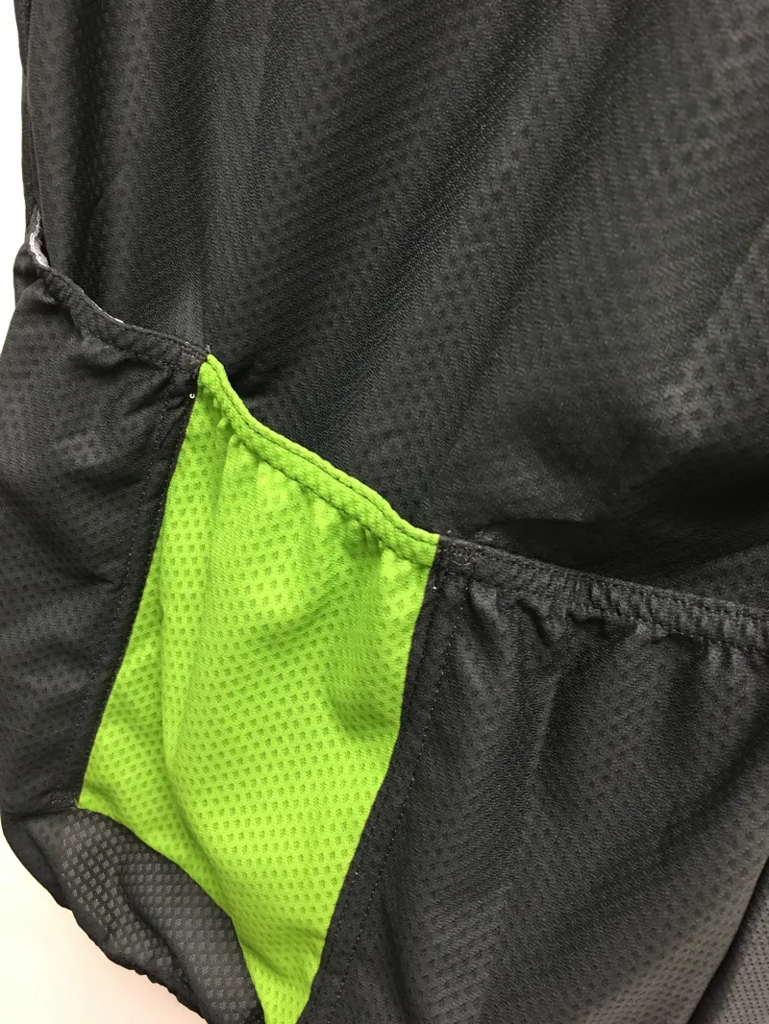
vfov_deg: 61.6
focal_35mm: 29
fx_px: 859
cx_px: 384
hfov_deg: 48.2
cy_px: 512
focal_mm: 4.15
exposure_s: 1/33
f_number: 2.2
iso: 125
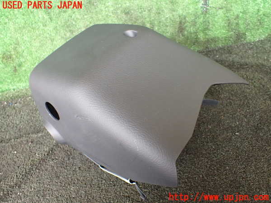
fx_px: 235
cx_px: 136
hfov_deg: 60.0
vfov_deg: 46.8
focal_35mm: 30
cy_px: 102
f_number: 2.3
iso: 640
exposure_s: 1/125
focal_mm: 5.4
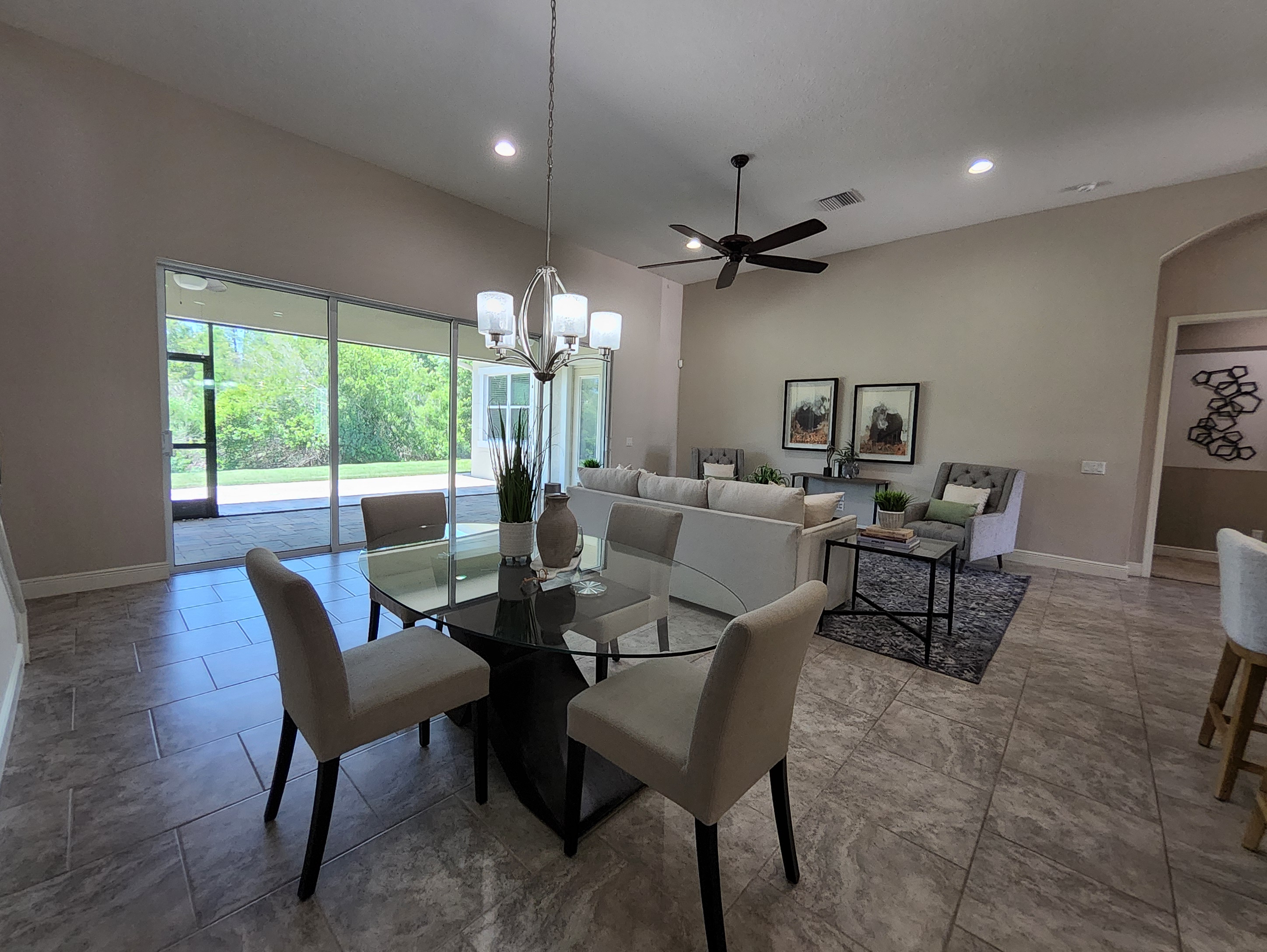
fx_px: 476
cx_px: 634
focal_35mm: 13
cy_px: 476
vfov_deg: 90.0
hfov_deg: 106.1
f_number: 2.2
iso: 125
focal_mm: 1.13
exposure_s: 1/60
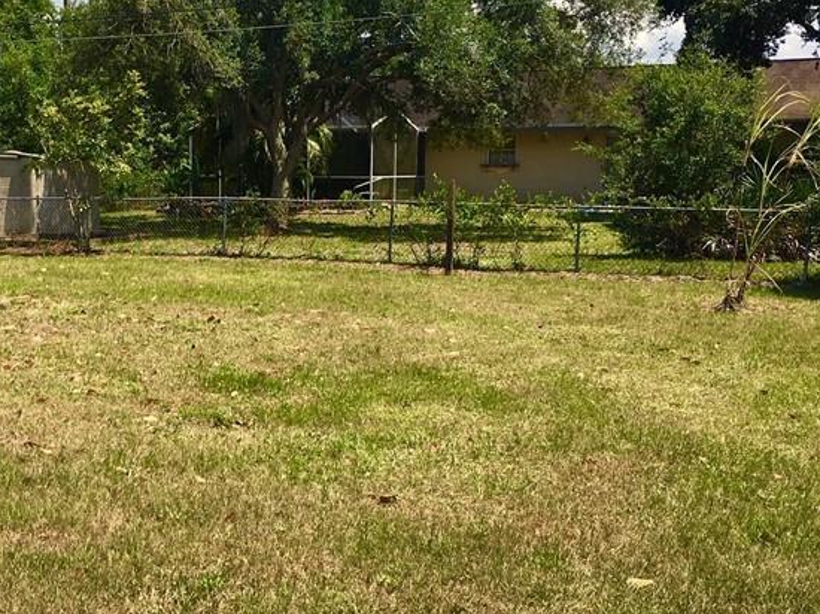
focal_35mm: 54
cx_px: 249
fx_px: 1279
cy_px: 307
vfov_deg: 27.0
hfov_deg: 35.1
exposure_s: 1/1479
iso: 25
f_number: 2.2
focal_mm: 4.15
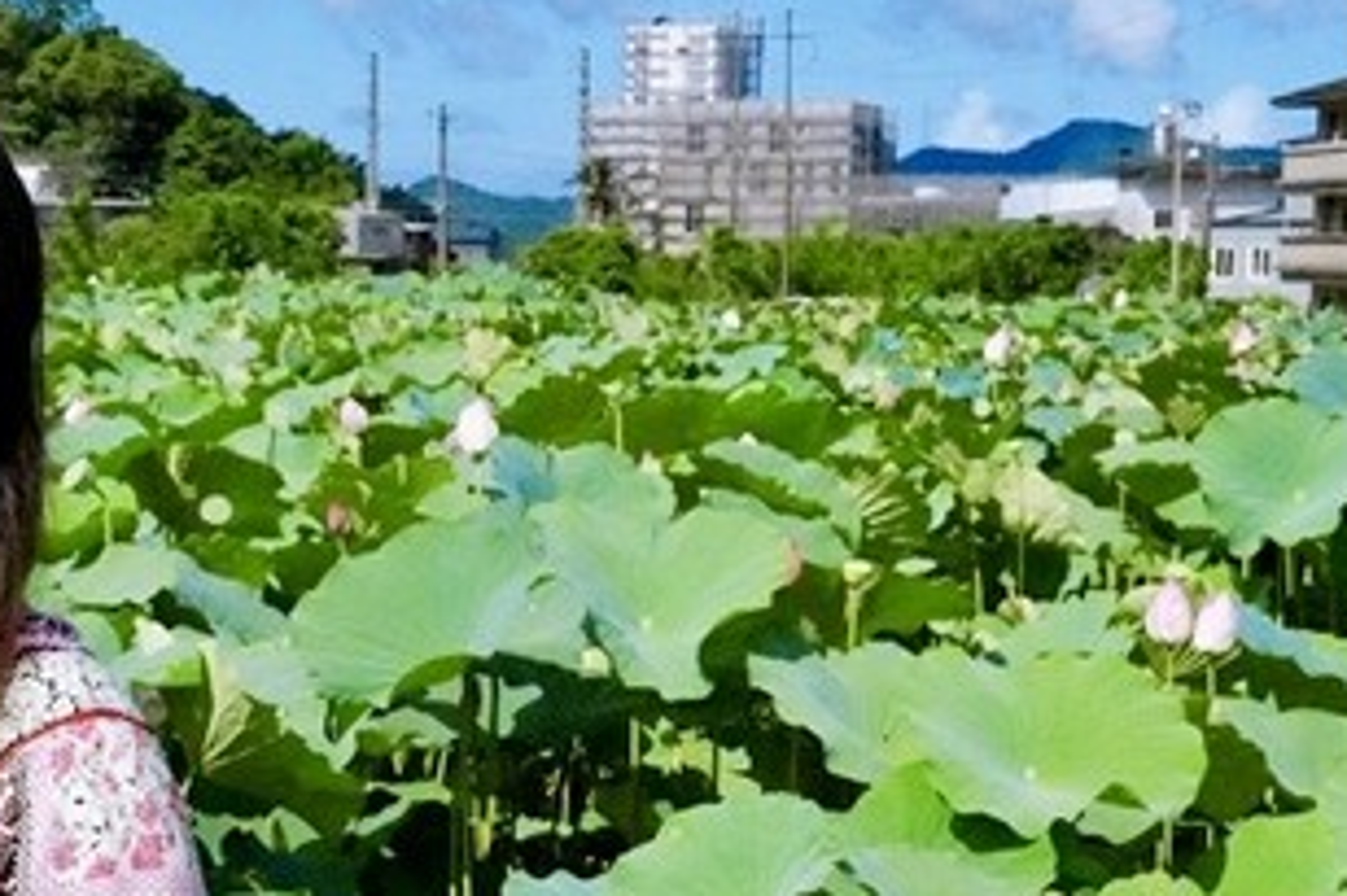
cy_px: 599
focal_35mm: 102
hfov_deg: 18.8
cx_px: -306
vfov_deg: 13.4
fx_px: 3814
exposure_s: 1/8000
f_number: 16
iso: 6400
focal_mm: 37
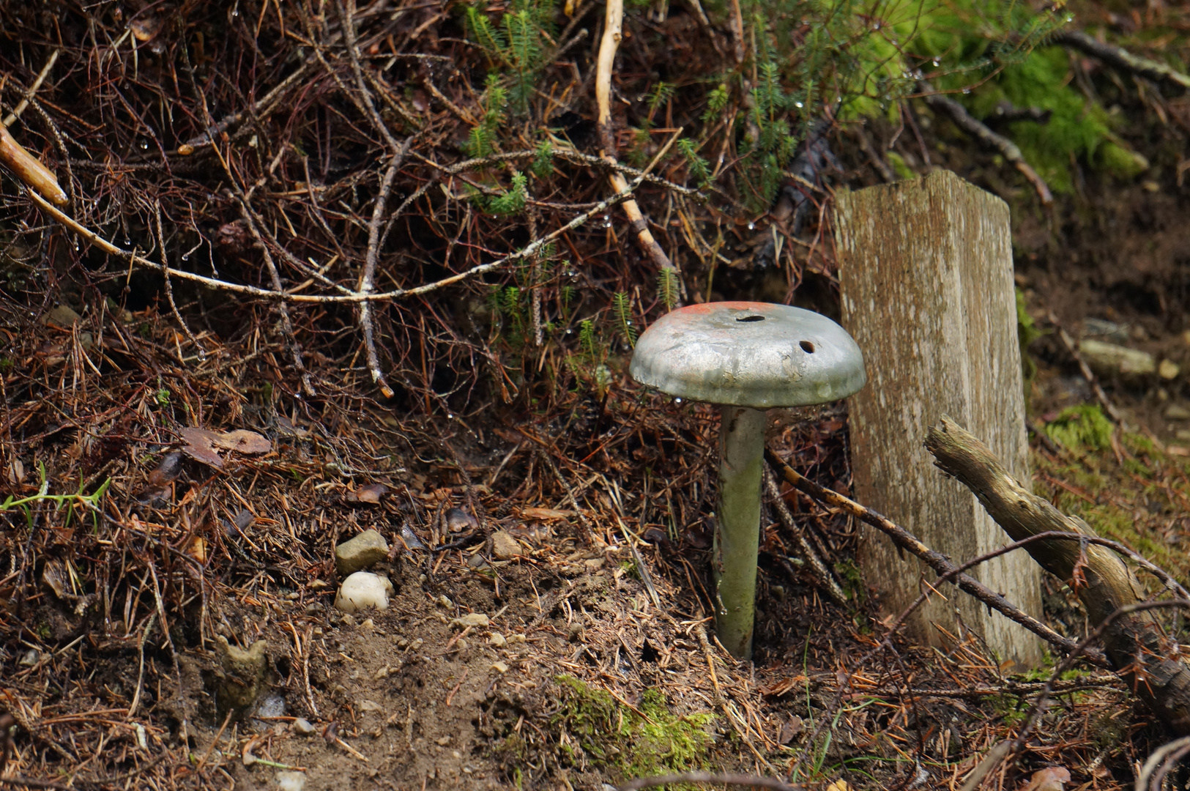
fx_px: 6984
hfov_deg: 9.7
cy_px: 396
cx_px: 595
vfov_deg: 6.5
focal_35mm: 212
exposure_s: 1/60
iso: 800
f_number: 6.3
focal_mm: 141
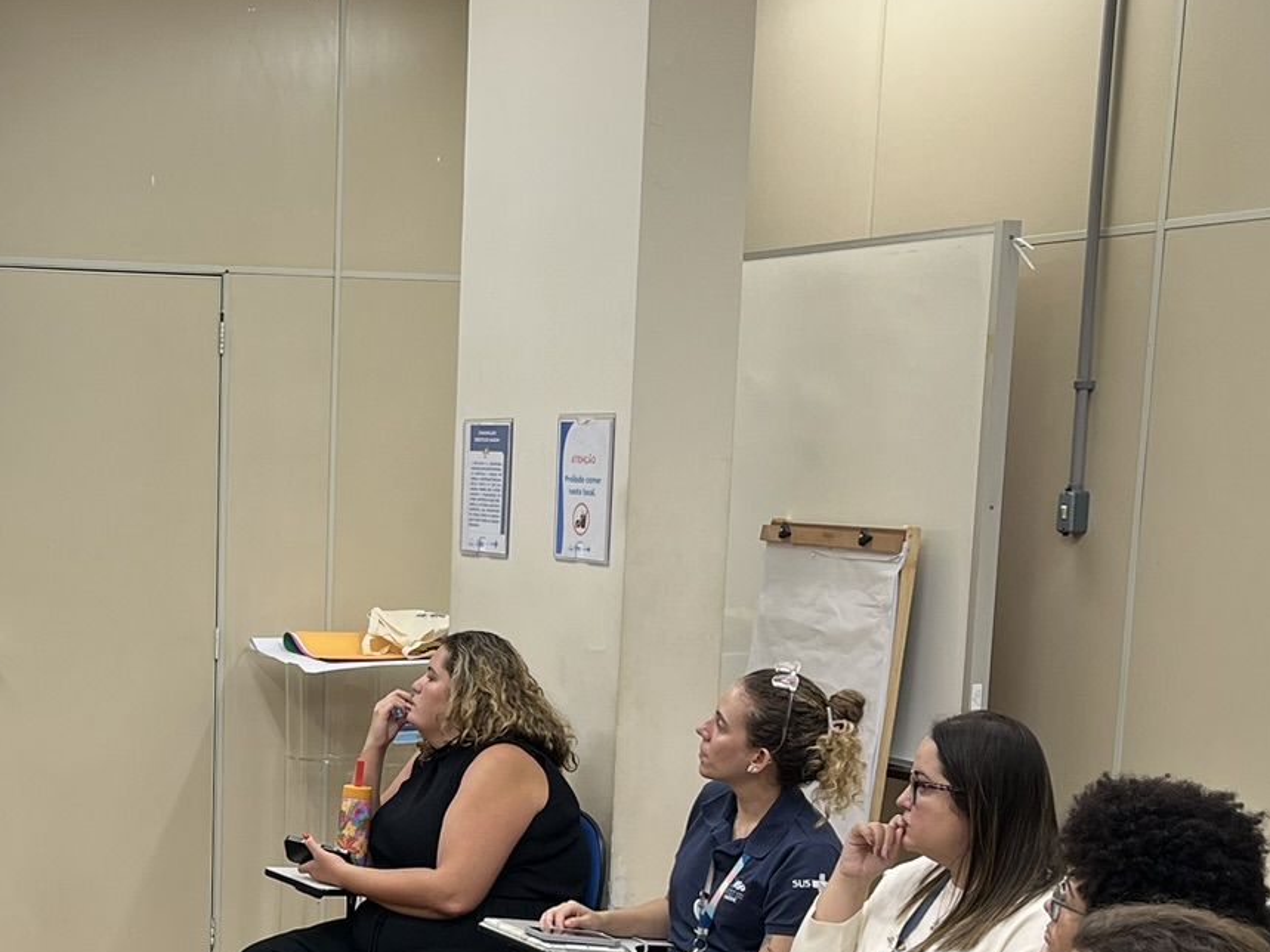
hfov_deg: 30.3
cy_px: 809
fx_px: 2274
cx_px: 213
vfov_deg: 23.2
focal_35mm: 62
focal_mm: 5.1
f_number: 1.6
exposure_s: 1/60
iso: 64
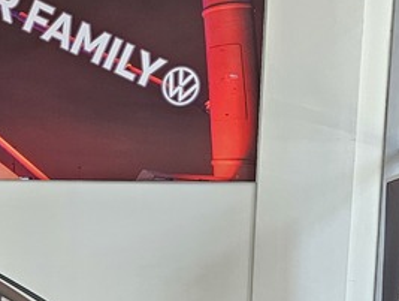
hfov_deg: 21.2
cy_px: 496
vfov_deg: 15.4
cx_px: -78
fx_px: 993
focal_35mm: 86
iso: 125
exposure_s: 1/100
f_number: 1.7
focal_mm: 6.3
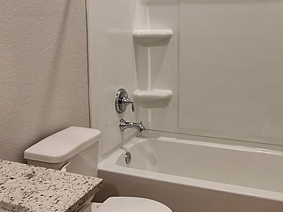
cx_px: 141
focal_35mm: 45
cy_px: 76
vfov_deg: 32.0
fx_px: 368
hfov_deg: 42.1
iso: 125
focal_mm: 1.74
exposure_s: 1/40
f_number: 2.2
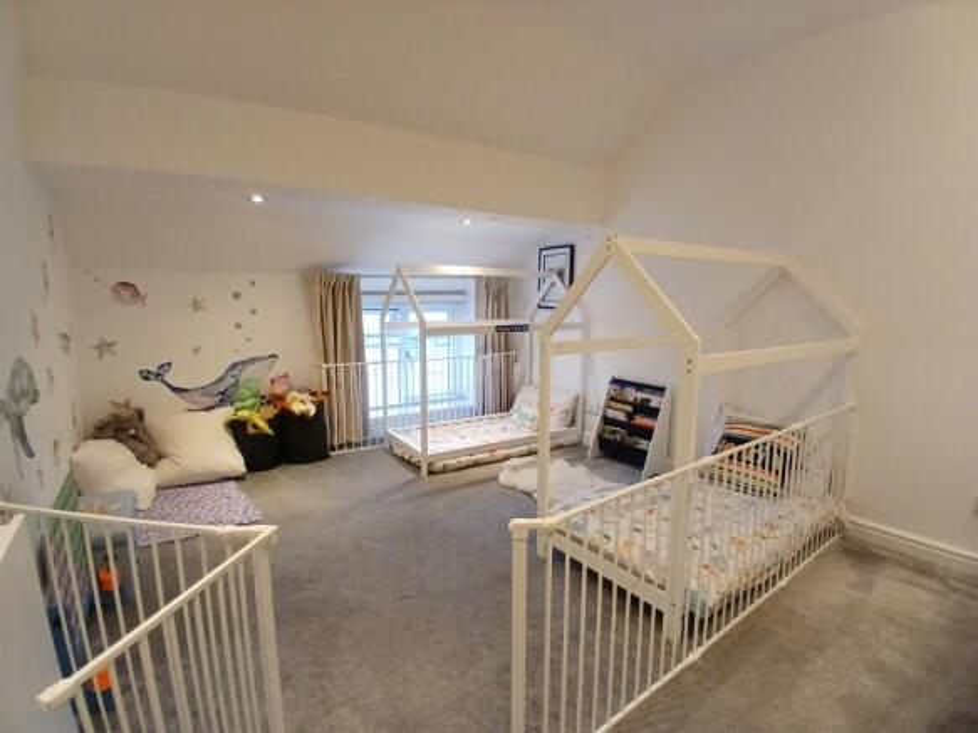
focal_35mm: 17
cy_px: 366
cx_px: 489
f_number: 2.2
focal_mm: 1.4
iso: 200
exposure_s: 1/33.3
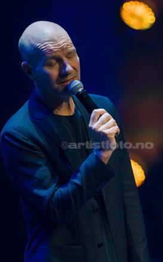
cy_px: 123
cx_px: 196
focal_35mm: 505
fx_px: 3594
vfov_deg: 4.2
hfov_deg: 2.6
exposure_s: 1/1000
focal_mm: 300
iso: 1600
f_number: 2.8
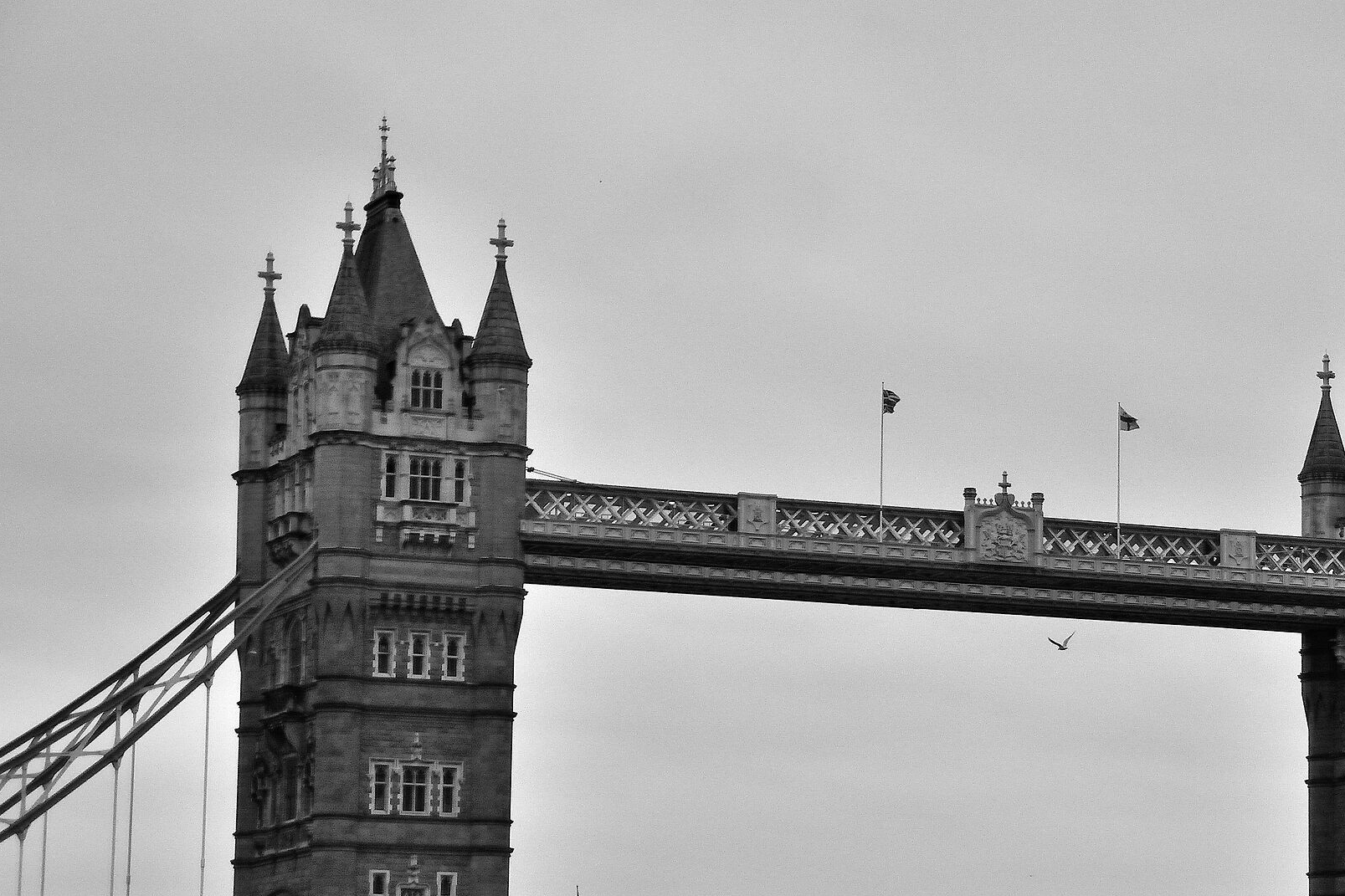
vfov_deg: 12.2
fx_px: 4184
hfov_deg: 18.2
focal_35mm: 112
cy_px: 596
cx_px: 966
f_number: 4.8
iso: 400
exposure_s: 1/400
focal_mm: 50
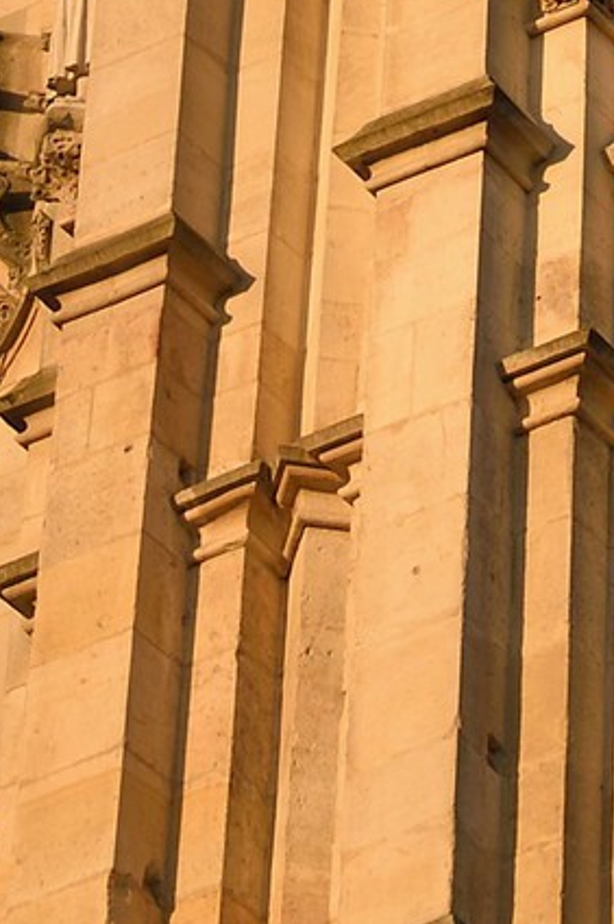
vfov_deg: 6.5
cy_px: -1561
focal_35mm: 295
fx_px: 7559
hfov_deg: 4.6
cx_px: 843
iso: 200
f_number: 7.1
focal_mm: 52
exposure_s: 1/250
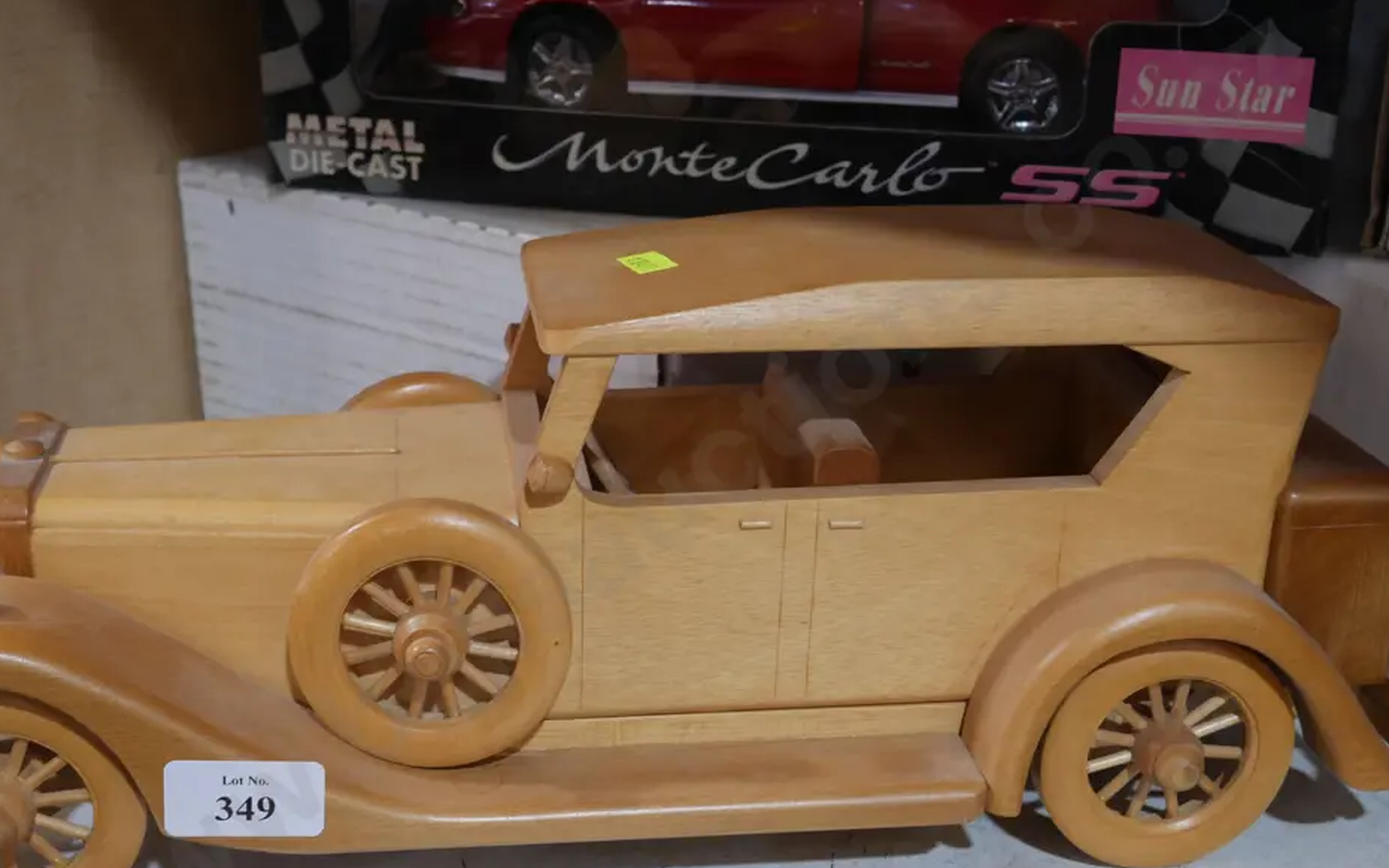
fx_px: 1855
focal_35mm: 49
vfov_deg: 26.3
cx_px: 676
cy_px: 502
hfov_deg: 41.0
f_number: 4.6
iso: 800
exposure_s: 1/60
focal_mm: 21
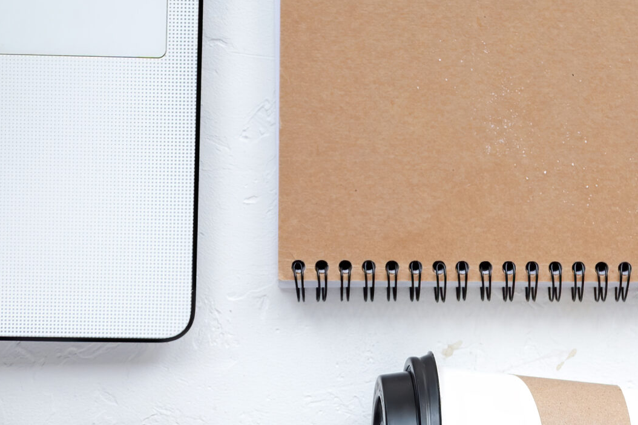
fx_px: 2712
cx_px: 369
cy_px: 138
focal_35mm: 153
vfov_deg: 9.0
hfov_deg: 13.4
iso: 400
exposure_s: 1/50
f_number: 5.6
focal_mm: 42
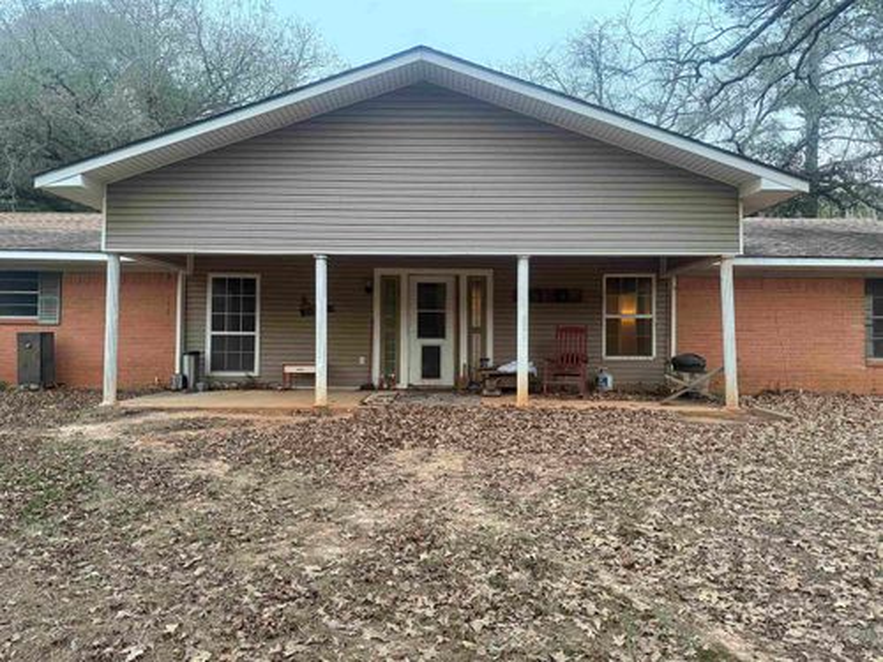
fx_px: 612
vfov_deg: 56.8
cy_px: 331
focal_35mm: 24
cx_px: 442
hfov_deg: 71.6
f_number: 1.78
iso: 400
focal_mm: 6.76
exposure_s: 1/60
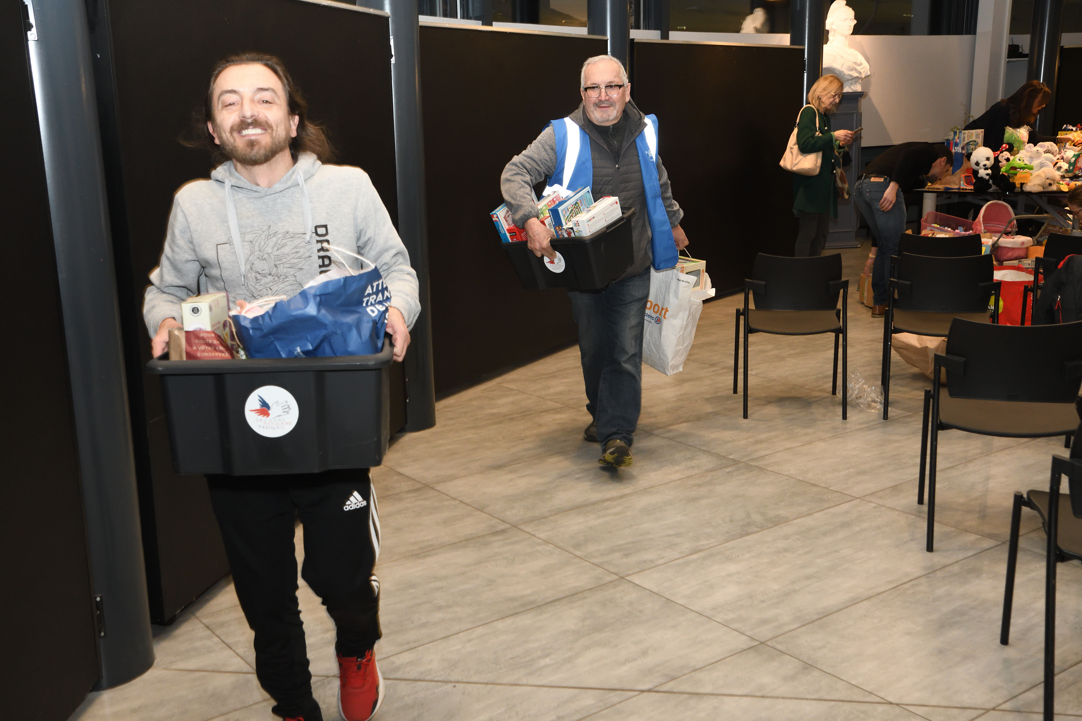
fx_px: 1172
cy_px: 360
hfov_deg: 49.6
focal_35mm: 39
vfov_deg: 34.2
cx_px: 541
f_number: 6.3
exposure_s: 1/60
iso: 1600
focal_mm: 26
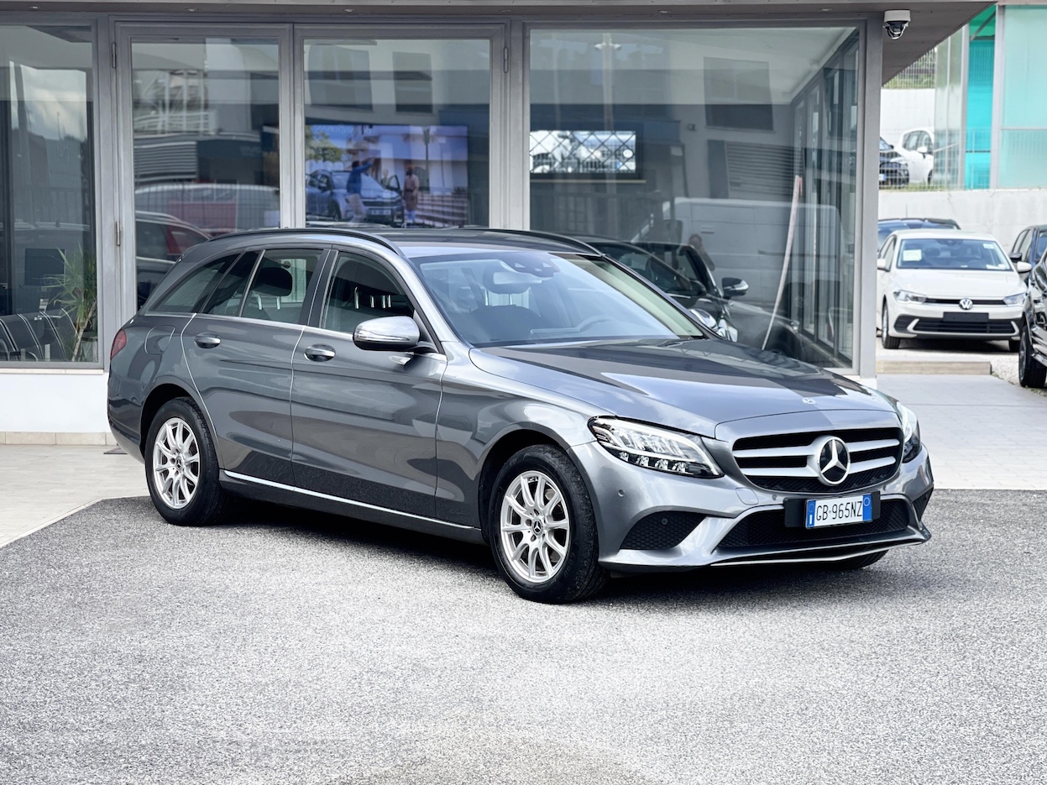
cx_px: 524
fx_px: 1936
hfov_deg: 30.3
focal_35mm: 64
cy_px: 392
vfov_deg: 22.9
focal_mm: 7.5
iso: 25
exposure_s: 1/258
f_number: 2.2
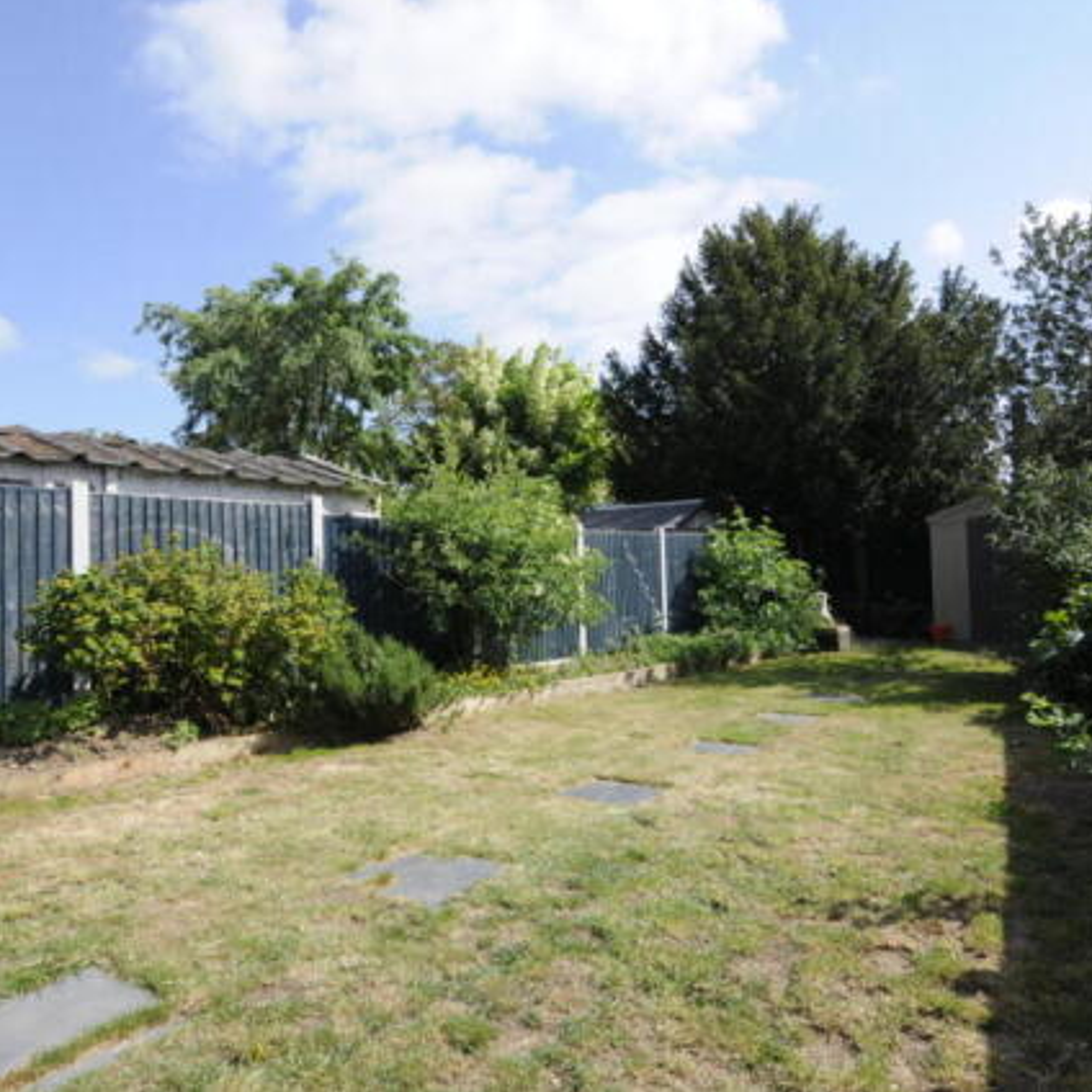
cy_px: 533
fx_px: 773
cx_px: 510
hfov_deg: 70.4
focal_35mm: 22
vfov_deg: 70.5
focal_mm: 11
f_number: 9
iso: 320
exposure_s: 1/320
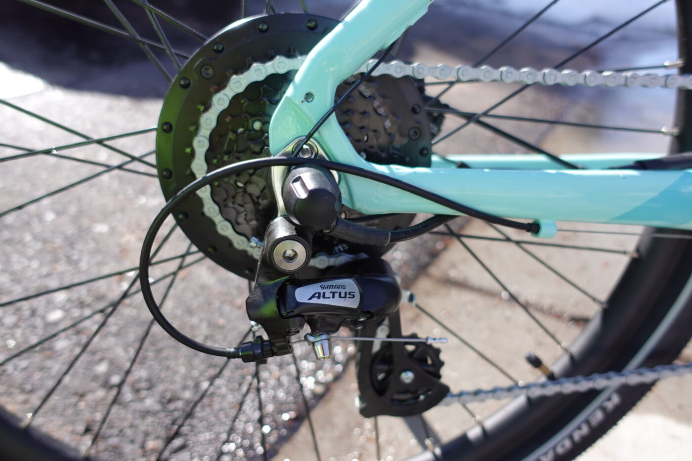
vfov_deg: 53.1
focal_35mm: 24
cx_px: 346
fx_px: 461
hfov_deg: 73.8
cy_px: 230
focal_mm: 9.4
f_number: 1.8
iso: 125
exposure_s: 1/200
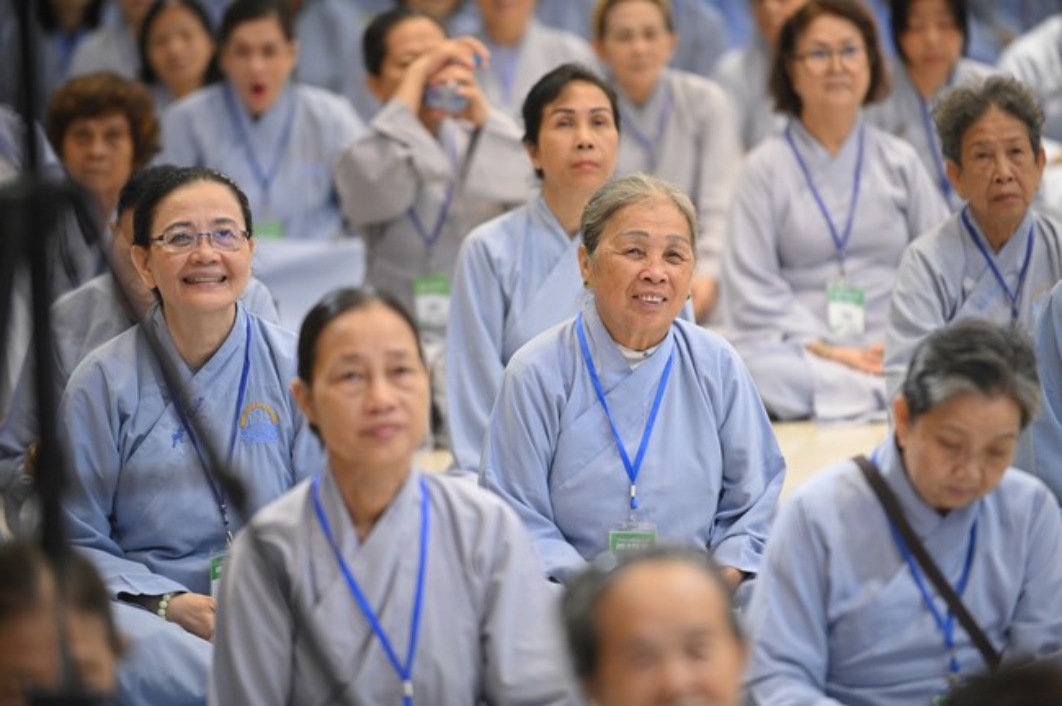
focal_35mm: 200
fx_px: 5894
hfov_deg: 10.3
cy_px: 353
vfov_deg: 6.9
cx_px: 531
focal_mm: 200
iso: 3200
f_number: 3.2
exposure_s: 1/125
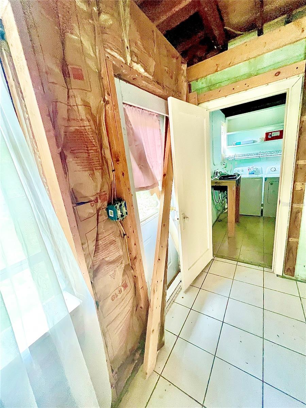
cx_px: 153
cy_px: 204
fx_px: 153
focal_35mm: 13
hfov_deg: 89.9
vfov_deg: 106.2
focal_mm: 1.57
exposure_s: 1/60
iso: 500
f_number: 1.8
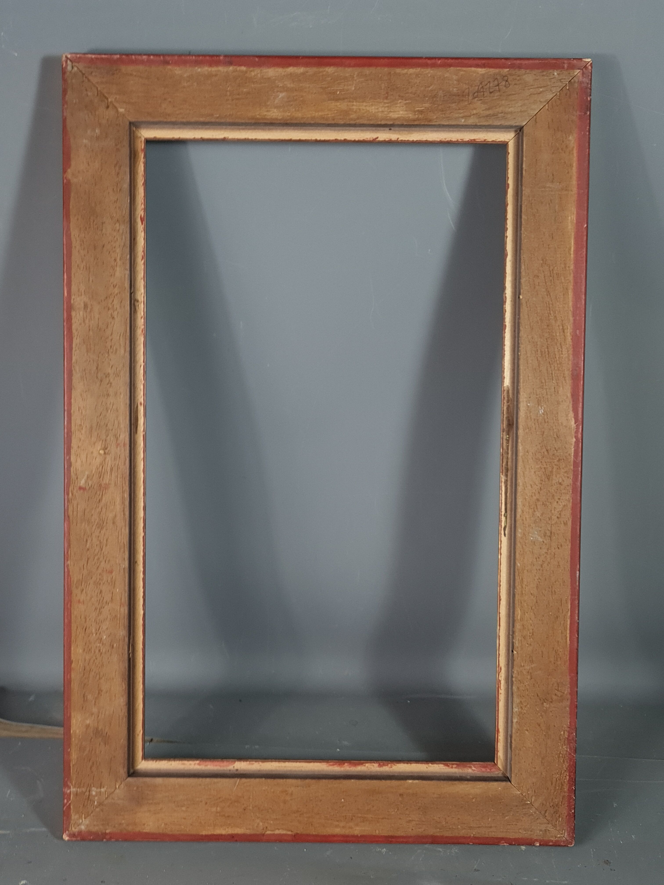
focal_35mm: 26
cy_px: 442
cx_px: 332
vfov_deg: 67.3
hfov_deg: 53.1
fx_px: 665
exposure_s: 1/50
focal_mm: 5.4
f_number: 1.8
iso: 100
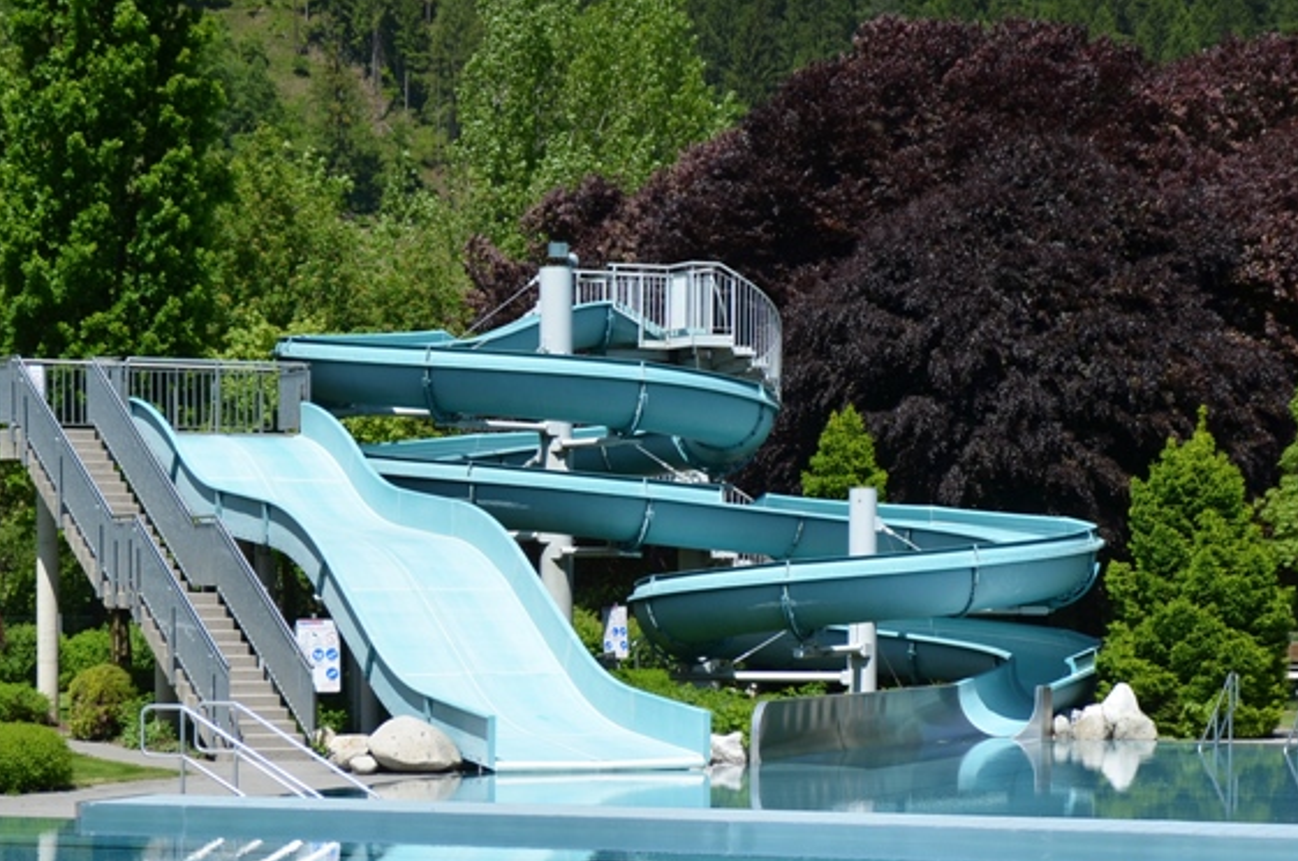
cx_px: 609
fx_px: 3743
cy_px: 778
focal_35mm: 104
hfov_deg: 19.7
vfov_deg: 13.0
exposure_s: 1/640
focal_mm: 38
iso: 100
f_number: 5
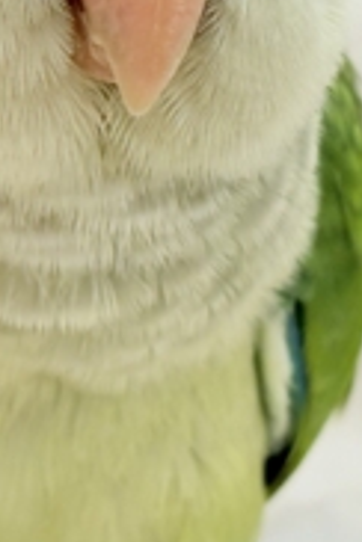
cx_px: 217
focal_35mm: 189
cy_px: 124
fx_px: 2851
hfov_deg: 7.3
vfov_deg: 10.9
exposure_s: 1/100
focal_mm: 5.96
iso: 100
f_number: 1.6
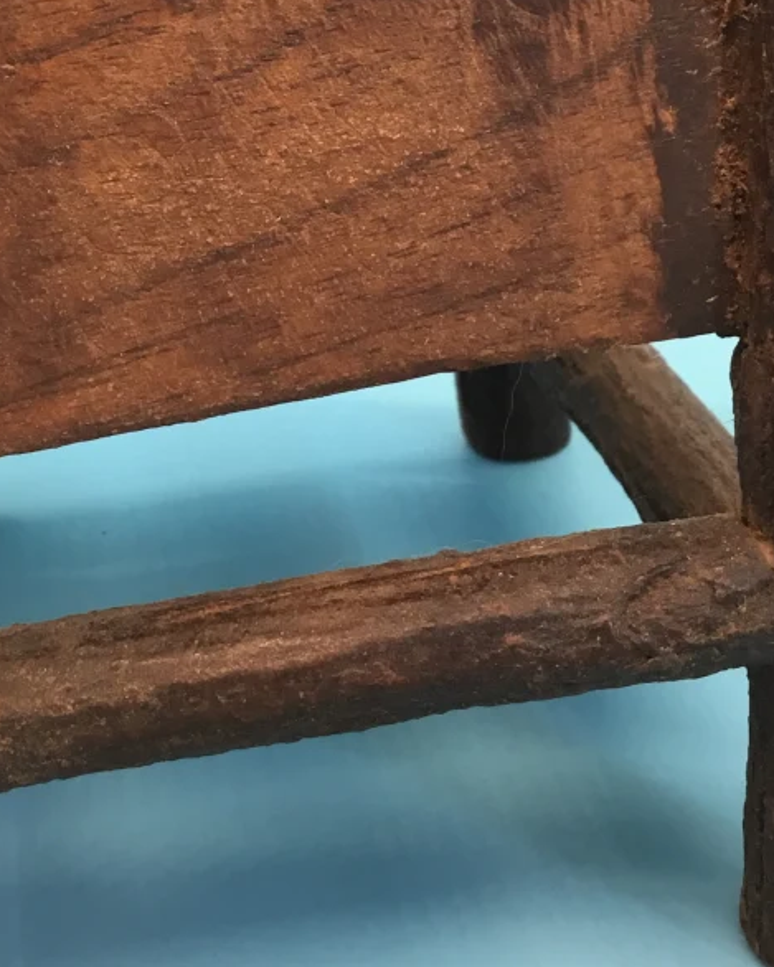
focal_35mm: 62
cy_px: 188
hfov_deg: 24.5
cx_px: 289
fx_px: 1775
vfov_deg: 29.7
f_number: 2.4
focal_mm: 3.3
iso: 50
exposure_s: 1/30
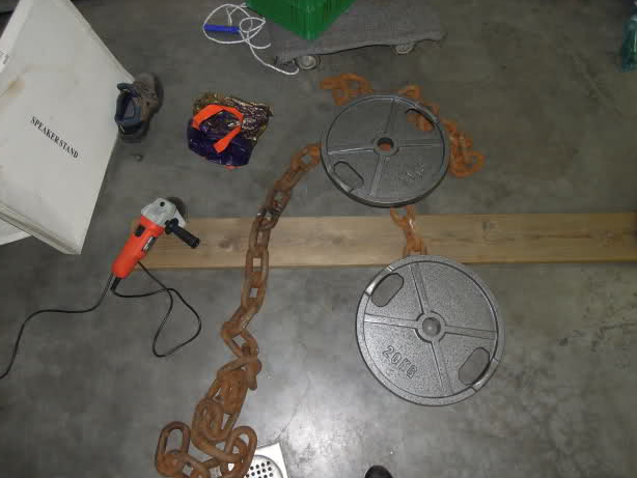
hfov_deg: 69.4
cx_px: 324
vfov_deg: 54.9
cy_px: 238
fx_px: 460
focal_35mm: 25
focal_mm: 4.3
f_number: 2.8
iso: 200
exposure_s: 1/30
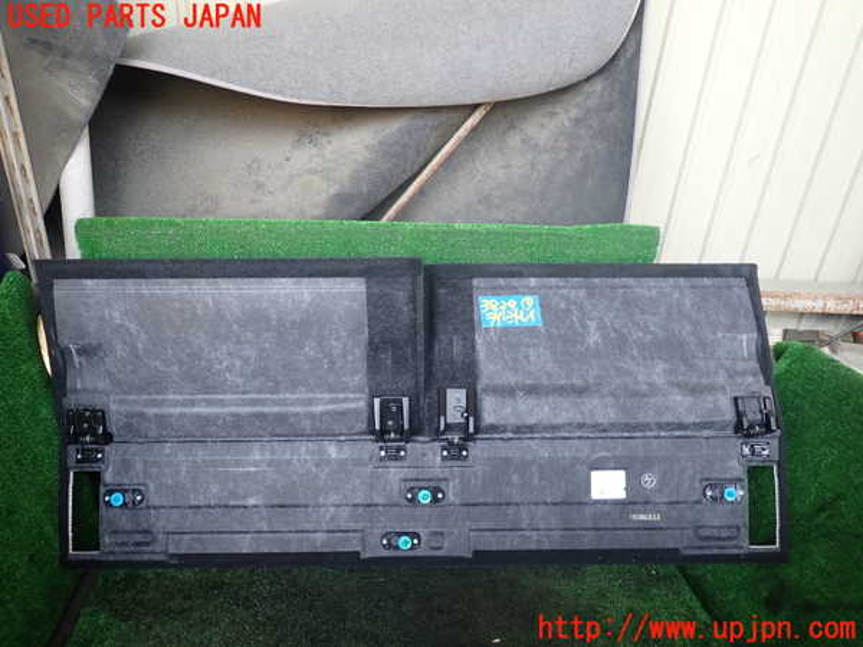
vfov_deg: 54.9
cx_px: 432
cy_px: 324
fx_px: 623
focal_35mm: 25
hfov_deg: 69.4
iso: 125
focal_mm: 4.5
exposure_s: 1/60
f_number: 2
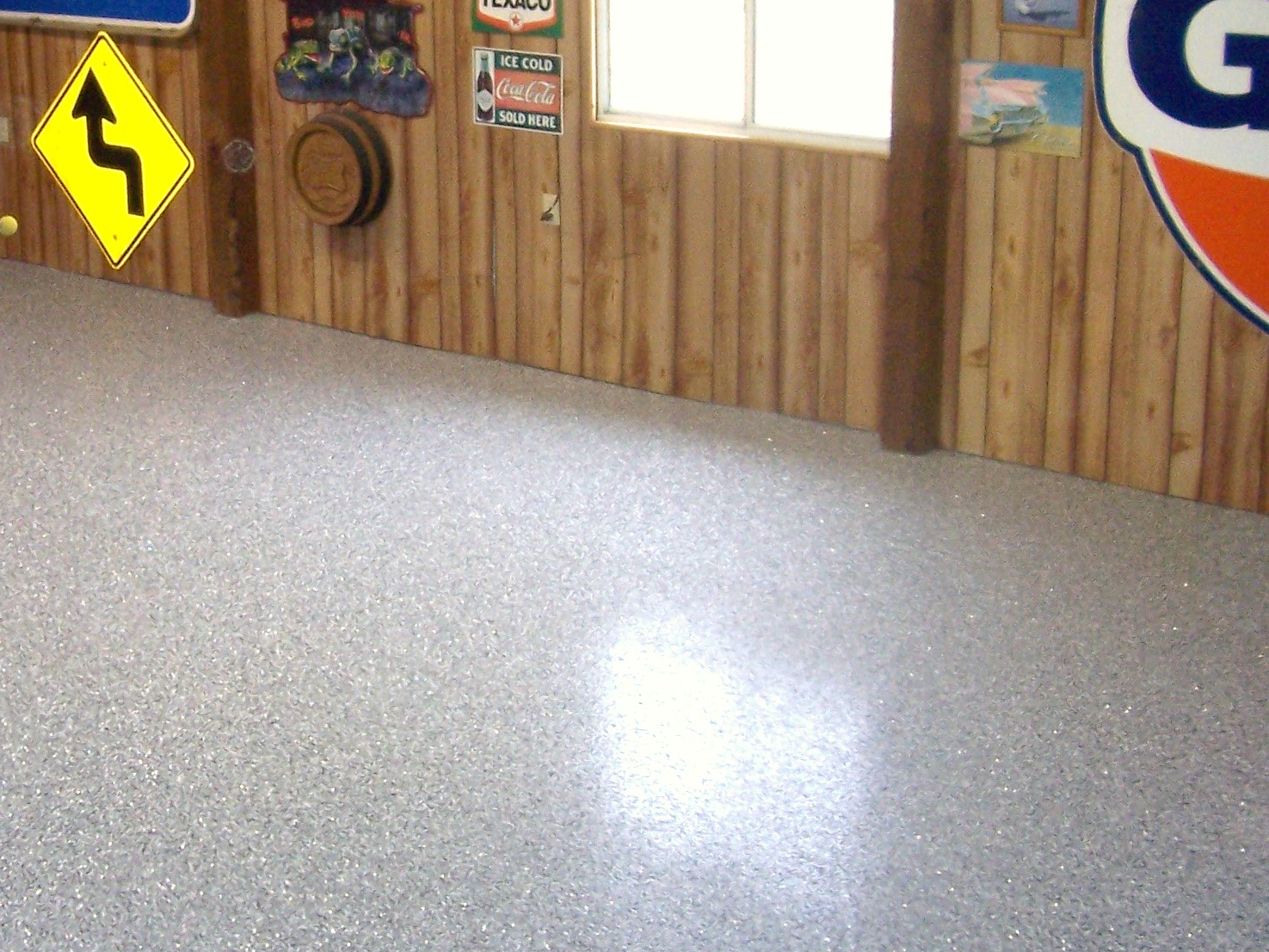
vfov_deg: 24.7
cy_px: 357
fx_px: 2163
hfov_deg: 31.9
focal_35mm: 59
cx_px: 264
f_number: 2.7
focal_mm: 5.6
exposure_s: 1/60
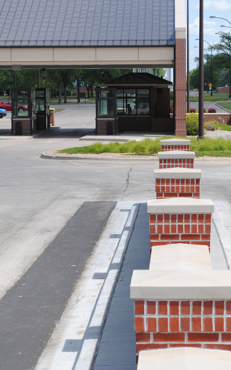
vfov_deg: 16.5
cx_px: 132
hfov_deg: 10.3
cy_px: 185
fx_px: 1277
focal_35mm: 127
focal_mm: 55
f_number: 8
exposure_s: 1/250
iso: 100
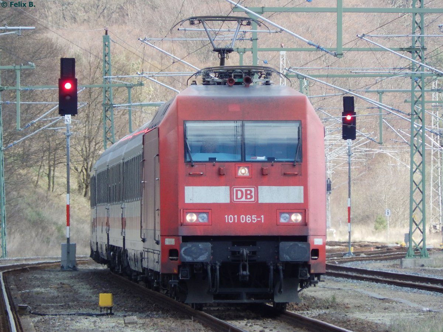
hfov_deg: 3.6
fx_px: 6972
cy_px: 166
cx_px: 222
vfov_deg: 2.7
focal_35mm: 545
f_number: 5.8
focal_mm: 97.9
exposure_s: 1/200
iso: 125
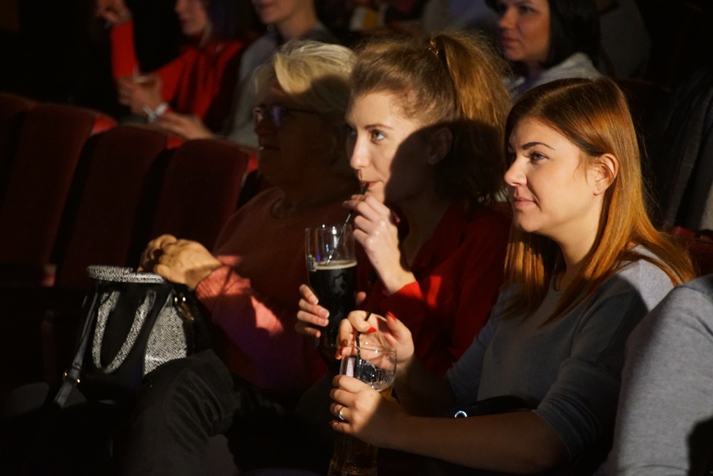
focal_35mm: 195
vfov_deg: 7.0
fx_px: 3862
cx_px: 356
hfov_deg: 10.5
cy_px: 238
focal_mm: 130
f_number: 5.6
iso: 3200
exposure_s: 1/50
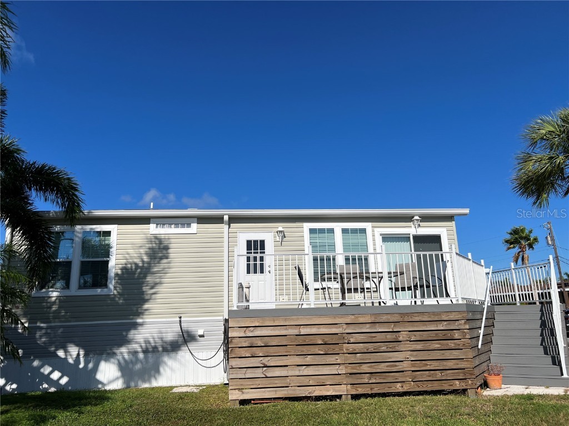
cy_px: 213
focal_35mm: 26
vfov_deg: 53.1
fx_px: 427
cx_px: 284
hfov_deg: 67.3
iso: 50
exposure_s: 1/8696
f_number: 1.5
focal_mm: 5.7
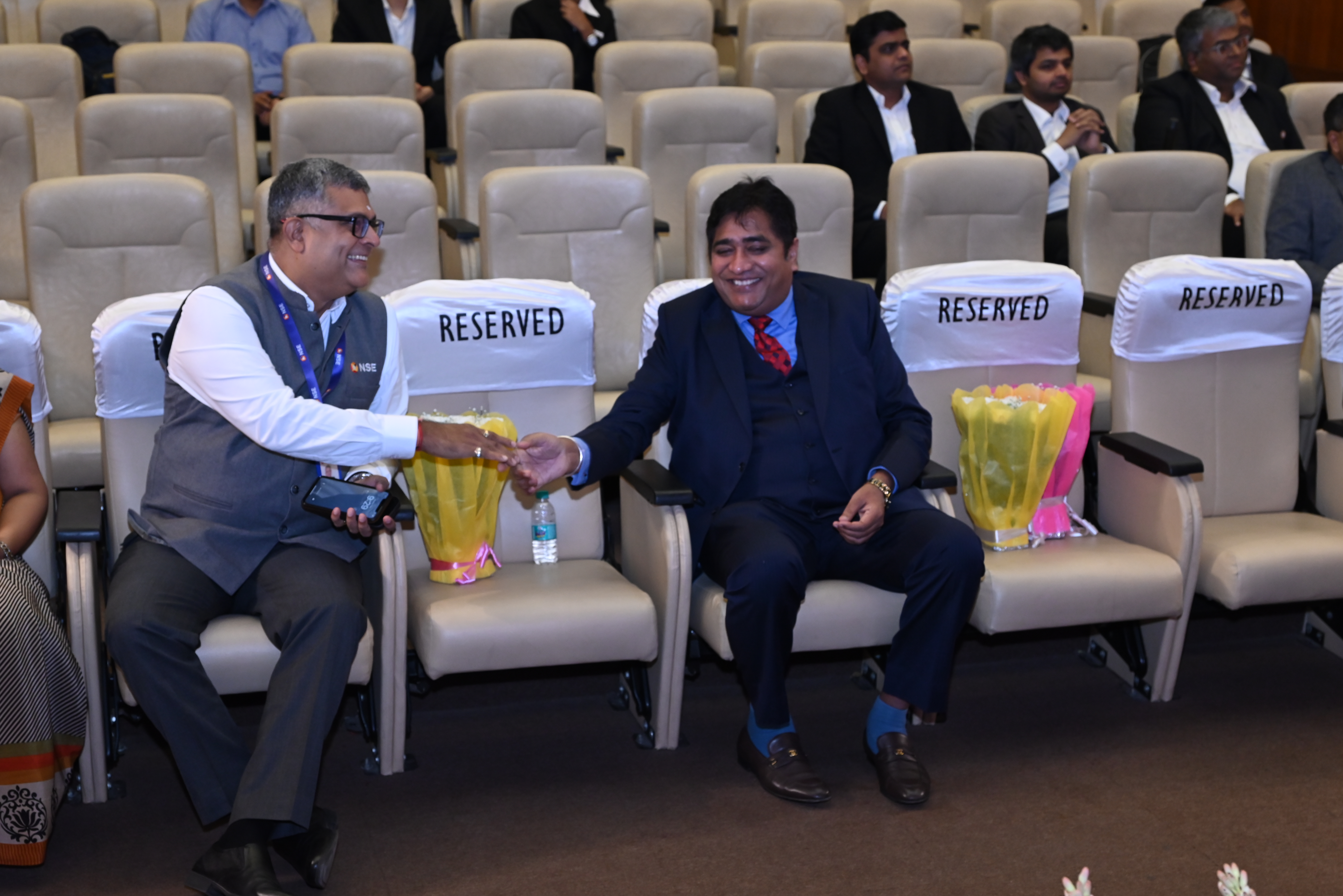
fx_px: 1903
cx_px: 672
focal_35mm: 51
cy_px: 448
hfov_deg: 38.9
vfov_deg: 26.5
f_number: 5.6
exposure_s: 1/125
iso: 1600
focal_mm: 51
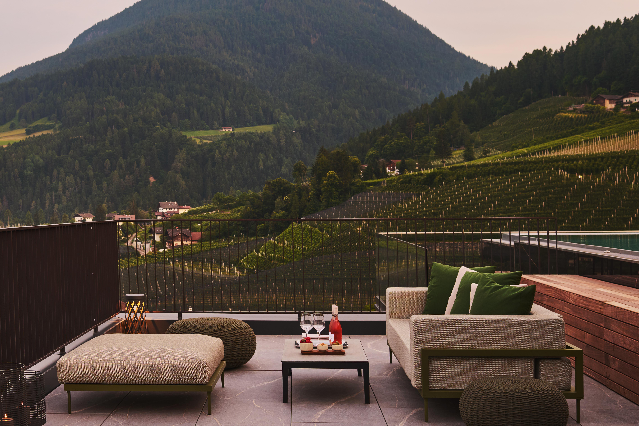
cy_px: 197
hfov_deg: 38.4
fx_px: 905
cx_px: 204
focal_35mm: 51
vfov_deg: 26.5
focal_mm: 35
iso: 200
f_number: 8
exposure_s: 1/50
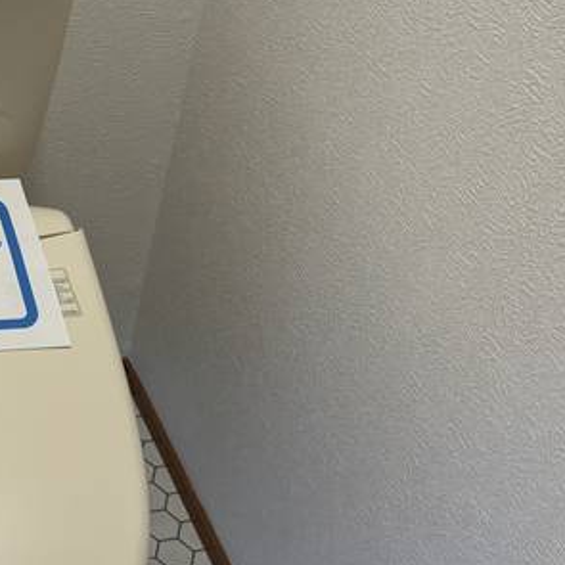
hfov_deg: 23.1
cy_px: 206
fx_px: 1293
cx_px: -71
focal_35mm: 70
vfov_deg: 24.6
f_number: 1.6
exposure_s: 1/50
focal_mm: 5.96
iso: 80
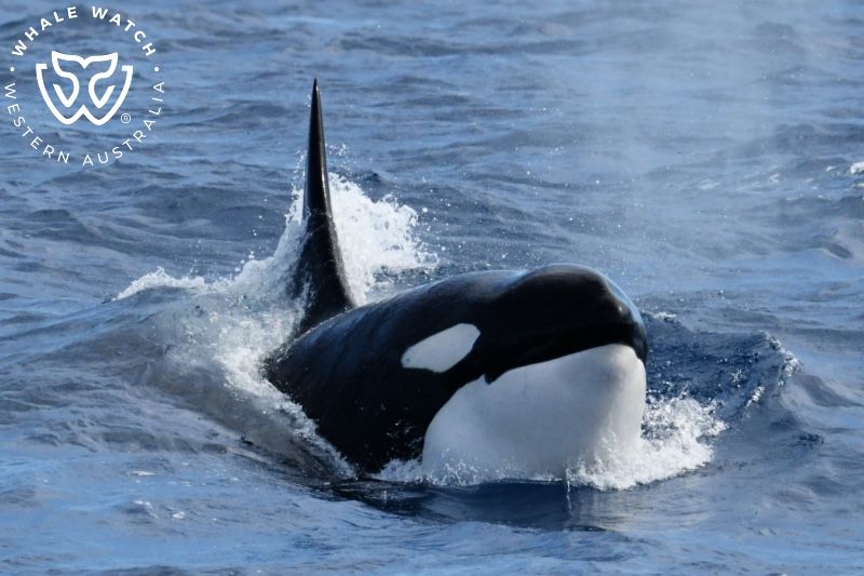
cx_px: 432
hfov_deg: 6.1
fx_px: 8158
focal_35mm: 340
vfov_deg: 4.0
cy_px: 288
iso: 1000
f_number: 6
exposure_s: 1/8000
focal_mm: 340
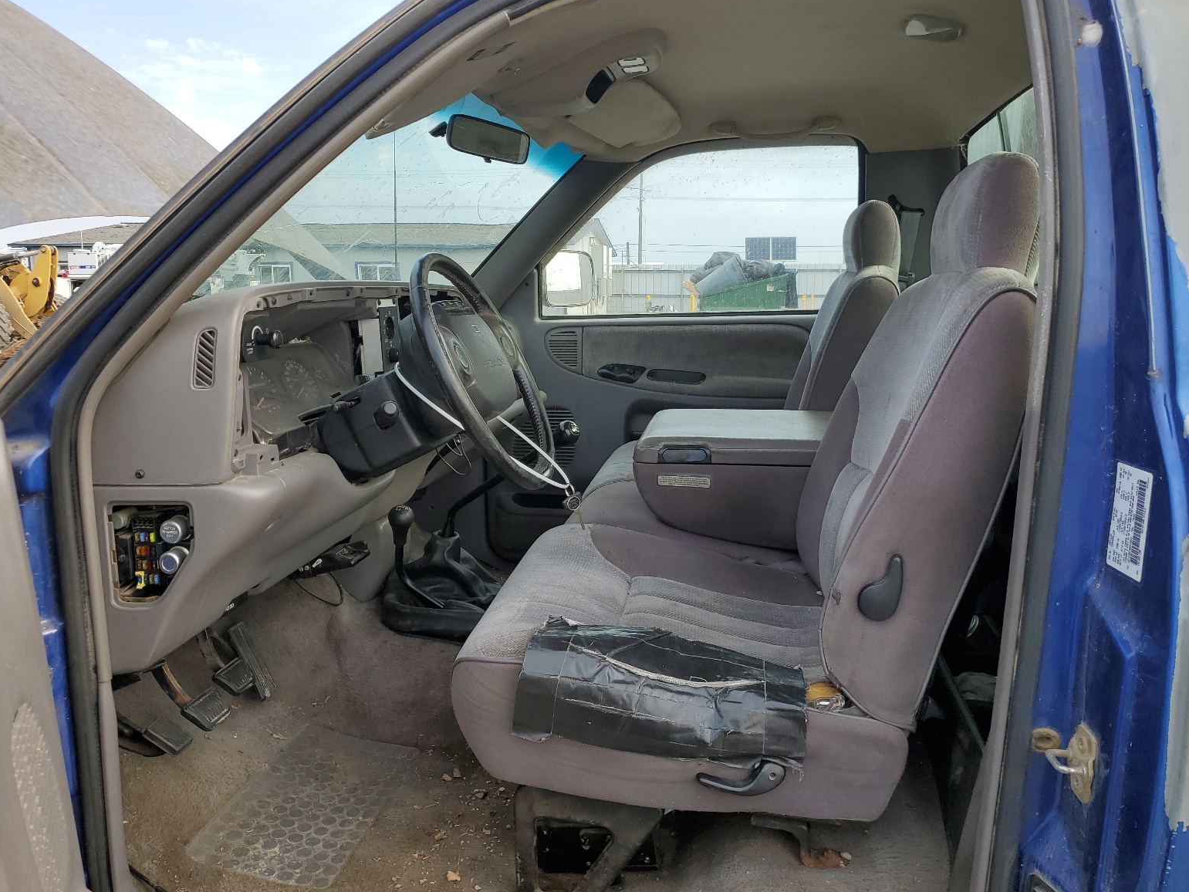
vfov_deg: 51.4
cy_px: 454
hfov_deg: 65.3
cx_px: 601
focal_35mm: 27
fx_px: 927
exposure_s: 1/833
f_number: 1.5
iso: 50
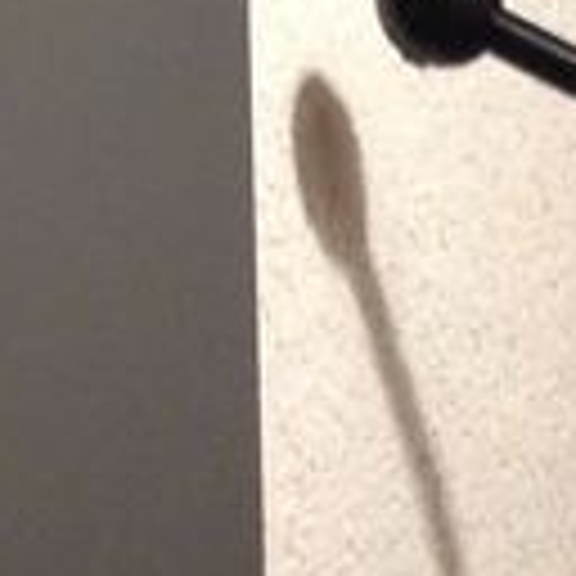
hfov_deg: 7.6
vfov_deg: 7.0
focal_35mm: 227
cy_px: 1642
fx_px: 4273
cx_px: 914
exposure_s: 1/20
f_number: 2.4
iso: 125
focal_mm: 4.12
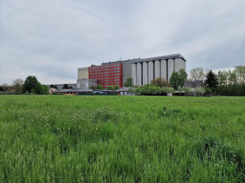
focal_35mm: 23
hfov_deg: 73.9
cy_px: 92
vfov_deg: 58.9
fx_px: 163
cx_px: 122
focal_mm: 6.4
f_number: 1.8
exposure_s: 1/1924
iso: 50
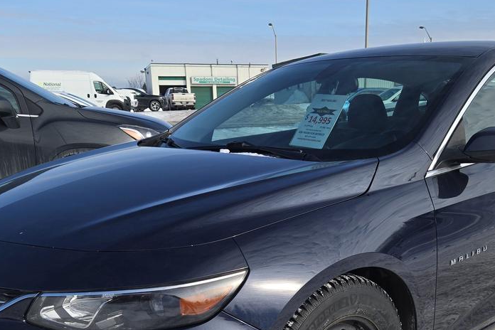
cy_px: 298
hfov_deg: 44.2
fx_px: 605
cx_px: 300
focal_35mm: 44
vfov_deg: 29.3
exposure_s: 1/1884
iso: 25
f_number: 1.8
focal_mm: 5.4
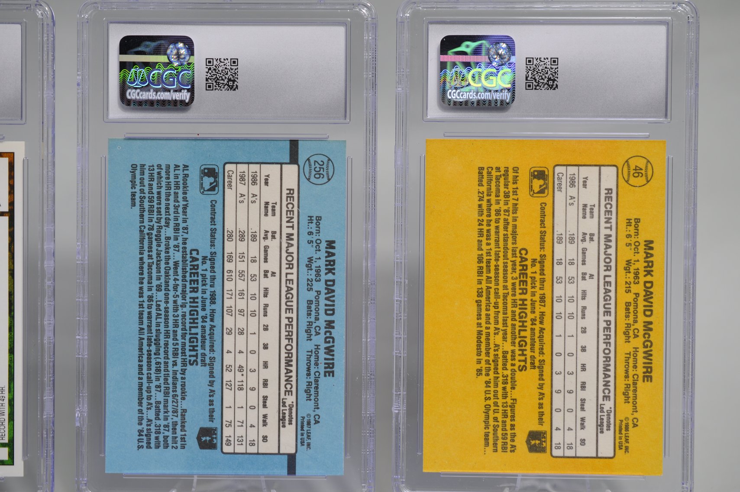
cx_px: 370
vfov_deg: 22.6
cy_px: 246
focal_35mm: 60
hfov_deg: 33.4
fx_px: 1232
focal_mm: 40
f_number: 5
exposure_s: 1/100
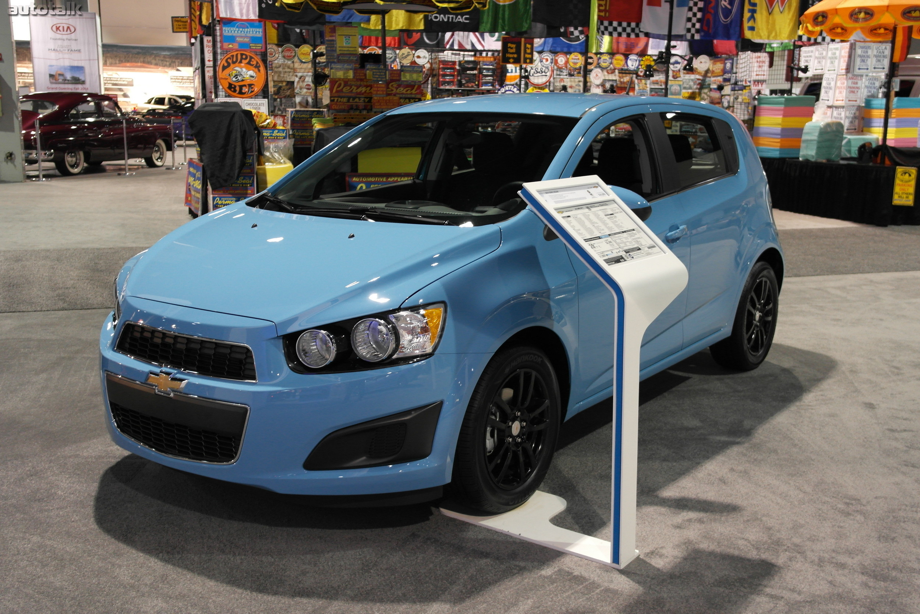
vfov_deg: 36.9
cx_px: 460
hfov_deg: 53.1
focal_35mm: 36
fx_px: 920
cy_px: 307
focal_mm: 24
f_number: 3.5
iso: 800
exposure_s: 1/20
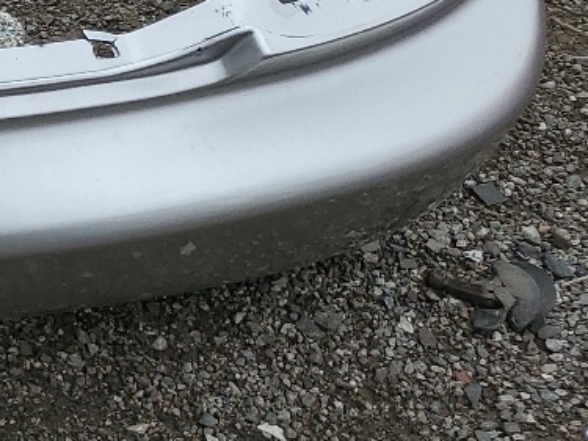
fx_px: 1885
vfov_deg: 13.3
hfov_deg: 14.5
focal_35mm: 111
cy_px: 86
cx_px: -619
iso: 50
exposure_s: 1/2000
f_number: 1.5
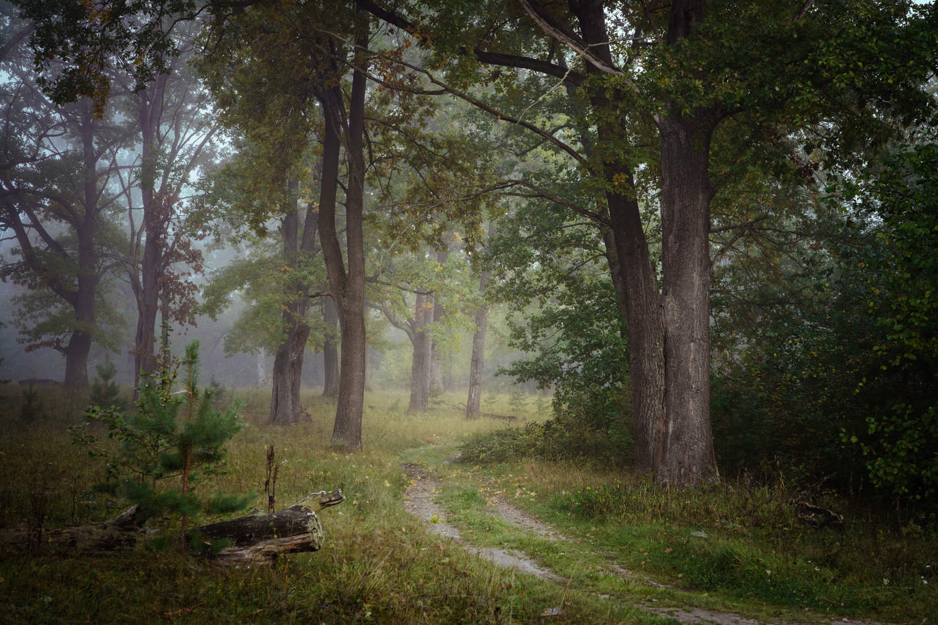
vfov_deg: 22.6
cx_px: 469
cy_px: 312
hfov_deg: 33.4
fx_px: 1563
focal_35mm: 60
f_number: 8
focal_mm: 60
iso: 100
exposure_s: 1
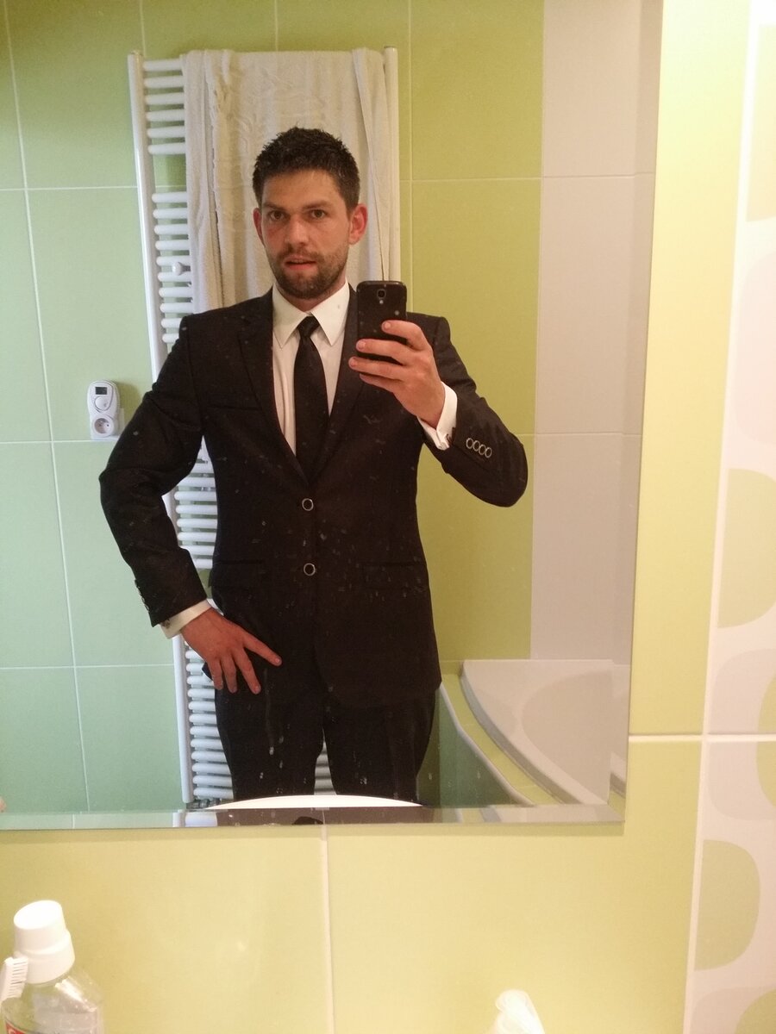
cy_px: 517
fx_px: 927
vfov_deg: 58.4
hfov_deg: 45.4
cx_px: 388
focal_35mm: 31
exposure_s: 1/25
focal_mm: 4.13
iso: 320
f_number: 2.2
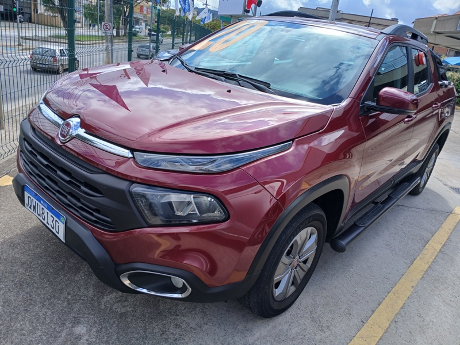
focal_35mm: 26
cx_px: 230
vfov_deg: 53.1
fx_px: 346
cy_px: 172
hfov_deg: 67.3
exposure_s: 1/328
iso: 20
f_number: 1.8
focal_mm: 3.98
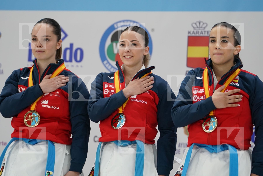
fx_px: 1512
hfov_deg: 9.9
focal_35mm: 207
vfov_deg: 6.6
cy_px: 88
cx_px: 132
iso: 1000
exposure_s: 1/250
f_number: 2.8
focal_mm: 138
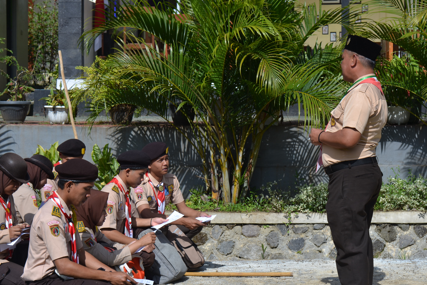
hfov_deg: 27.0
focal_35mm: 75
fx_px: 890
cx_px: 214
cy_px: 142
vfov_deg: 18.2
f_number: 8
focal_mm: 50
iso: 100
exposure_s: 1/250
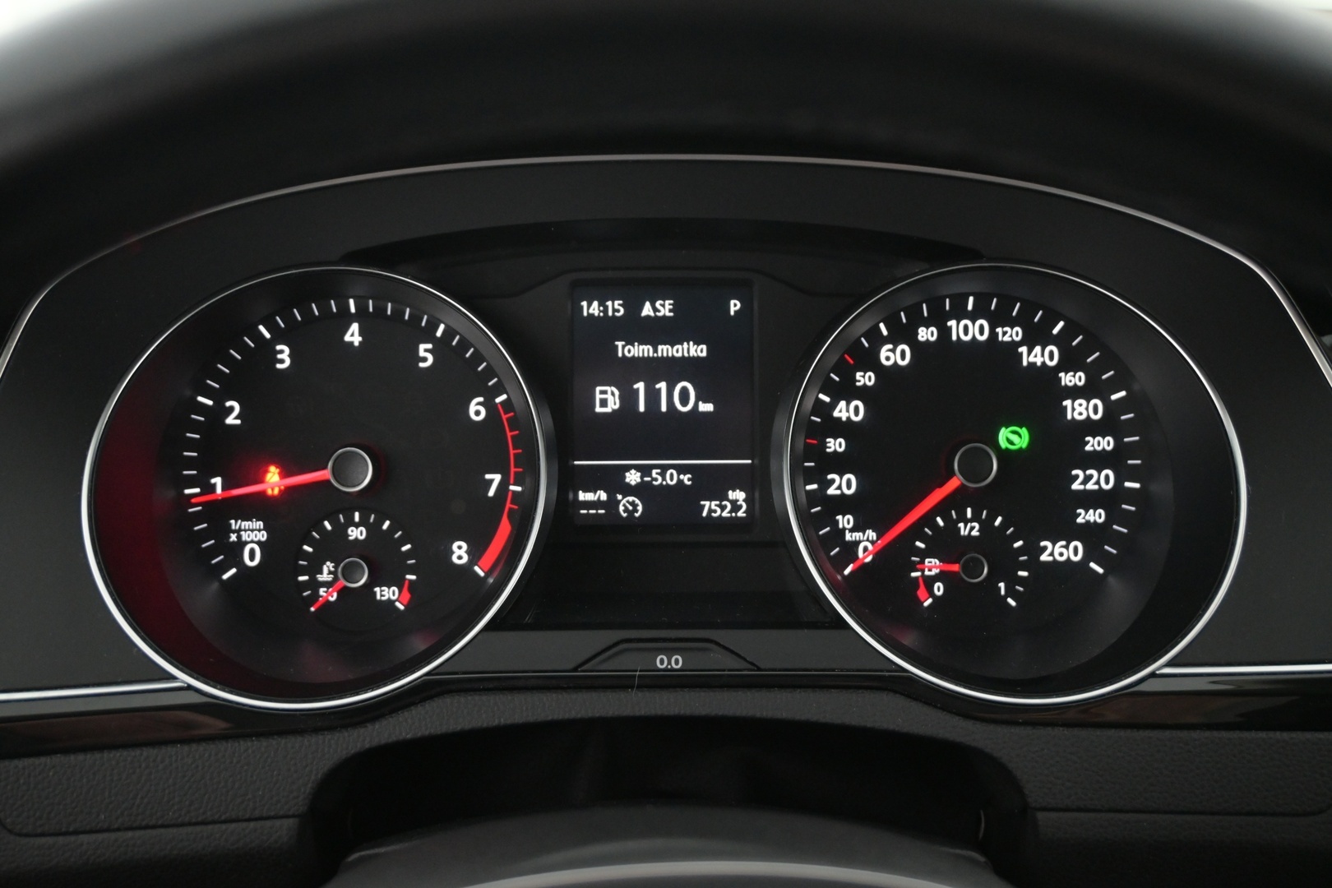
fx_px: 1471
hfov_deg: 48.7
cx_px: 666
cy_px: 444
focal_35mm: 40
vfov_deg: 33.6
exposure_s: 1/40
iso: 2800
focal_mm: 26.5
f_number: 4.5
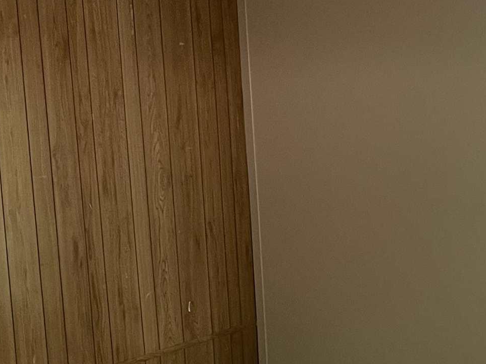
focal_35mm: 83
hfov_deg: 22.3
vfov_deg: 17.6
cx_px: 528
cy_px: 296
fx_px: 1166
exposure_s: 1/60
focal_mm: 4.2
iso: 250
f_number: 1.6
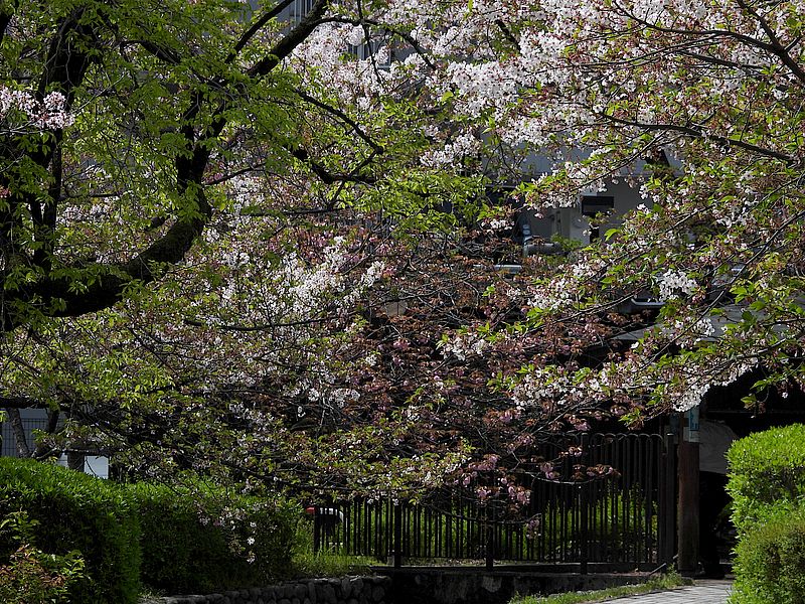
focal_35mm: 260
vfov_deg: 5.7
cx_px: 402
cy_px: 302
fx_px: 6046
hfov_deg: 7.6
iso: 100
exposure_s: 1/800
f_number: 4.5
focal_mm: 46.4
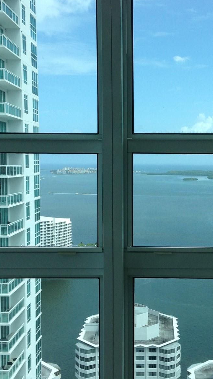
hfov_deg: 24.2
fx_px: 492
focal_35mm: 49
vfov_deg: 42.1
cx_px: 156
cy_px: 187
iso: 50
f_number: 2.4
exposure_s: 1/1153
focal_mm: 4.13
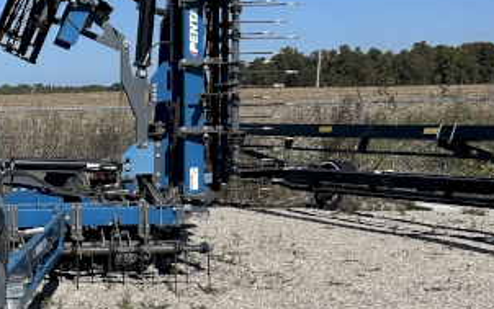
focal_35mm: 73
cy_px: 231
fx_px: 983
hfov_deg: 25.1
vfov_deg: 17.8
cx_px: -113
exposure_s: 1/6579
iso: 50
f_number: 1.5
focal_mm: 5.7
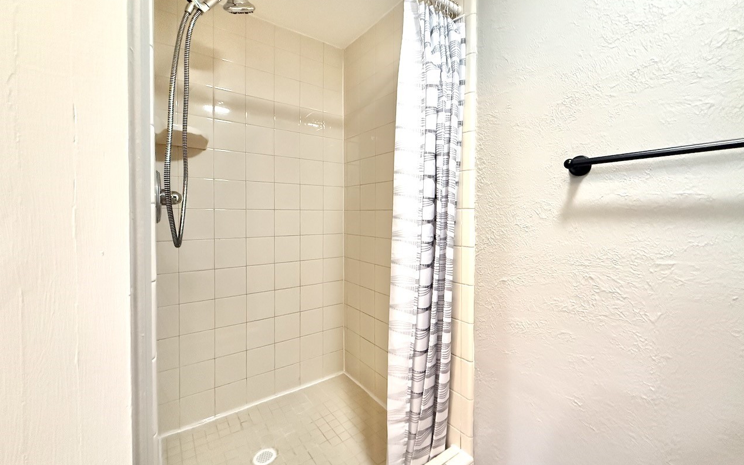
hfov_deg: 101.5
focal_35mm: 15
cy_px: 218
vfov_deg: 74.7
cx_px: 375
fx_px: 304
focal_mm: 2.22
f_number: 2.2
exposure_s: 1/60
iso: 1250
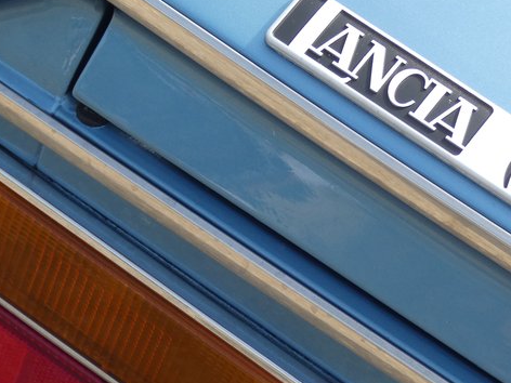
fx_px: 2244
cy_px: 269
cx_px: 287
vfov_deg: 9.8
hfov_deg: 13.0
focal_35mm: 152
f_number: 4.3
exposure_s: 1/250
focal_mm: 12.5
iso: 80
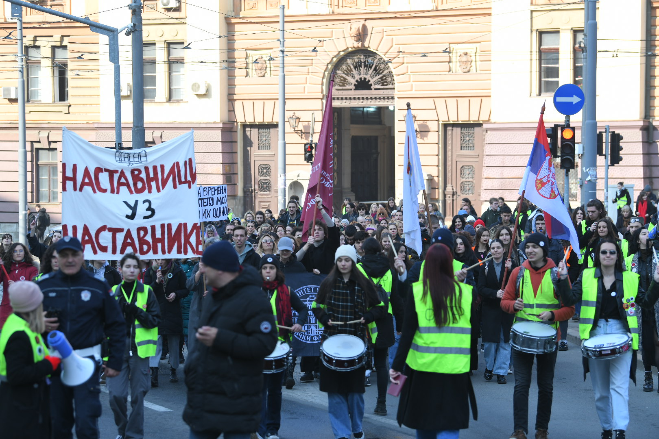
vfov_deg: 13.7
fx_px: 1830
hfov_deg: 20.4
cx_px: 330
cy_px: 220
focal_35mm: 100
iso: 500
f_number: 4
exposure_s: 1/1250
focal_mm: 100
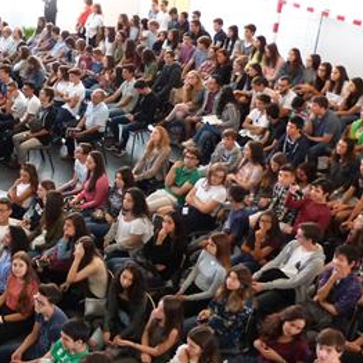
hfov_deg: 29.0
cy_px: 168
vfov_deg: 31.6
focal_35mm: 54
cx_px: -25
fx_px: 641
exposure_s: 1/50
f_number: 2.8
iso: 400
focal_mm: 4.5
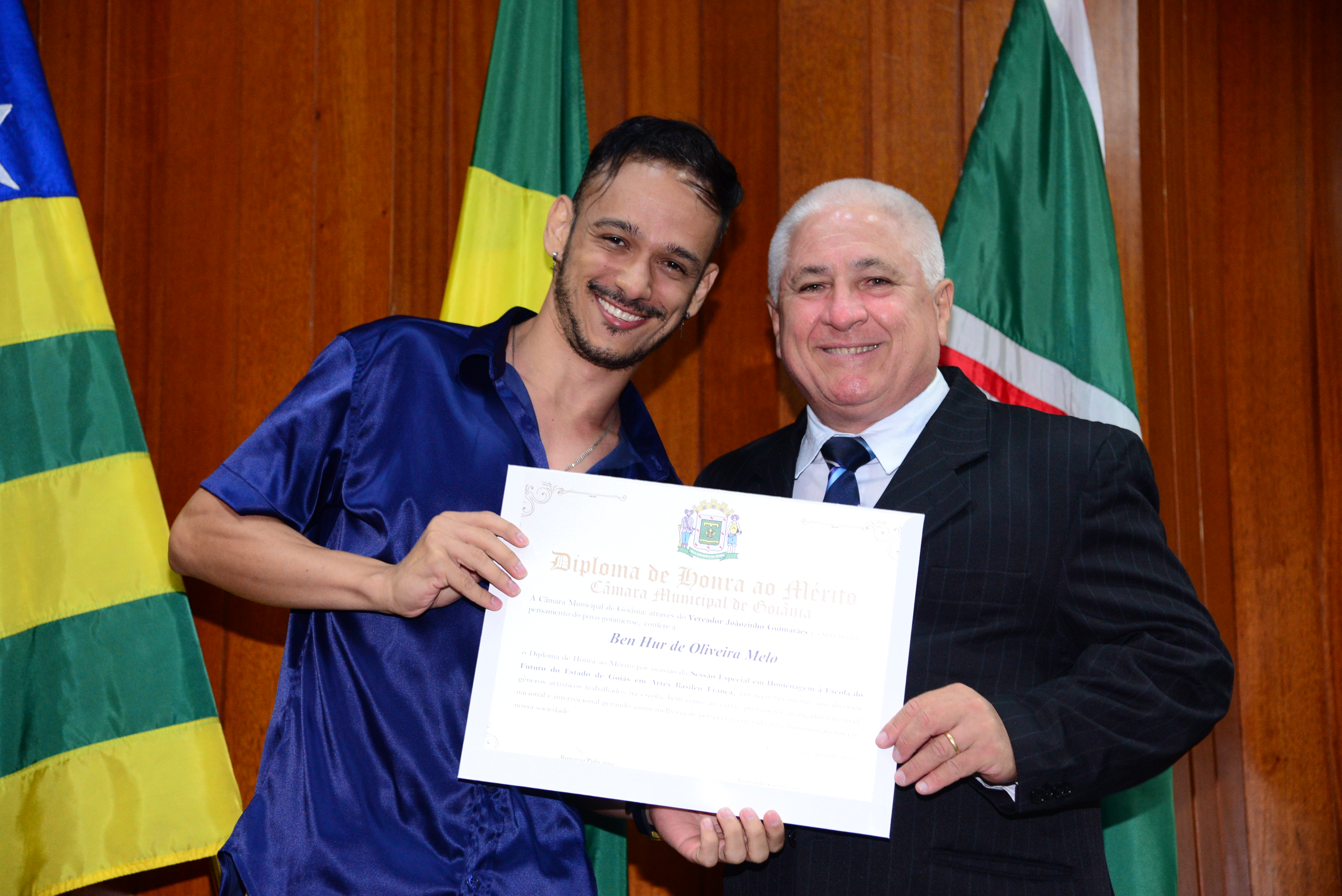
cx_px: 671
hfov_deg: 30.5
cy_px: 448
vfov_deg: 20.6
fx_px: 2461
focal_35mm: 66
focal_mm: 66
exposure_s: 1/125
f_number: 4
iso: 2500
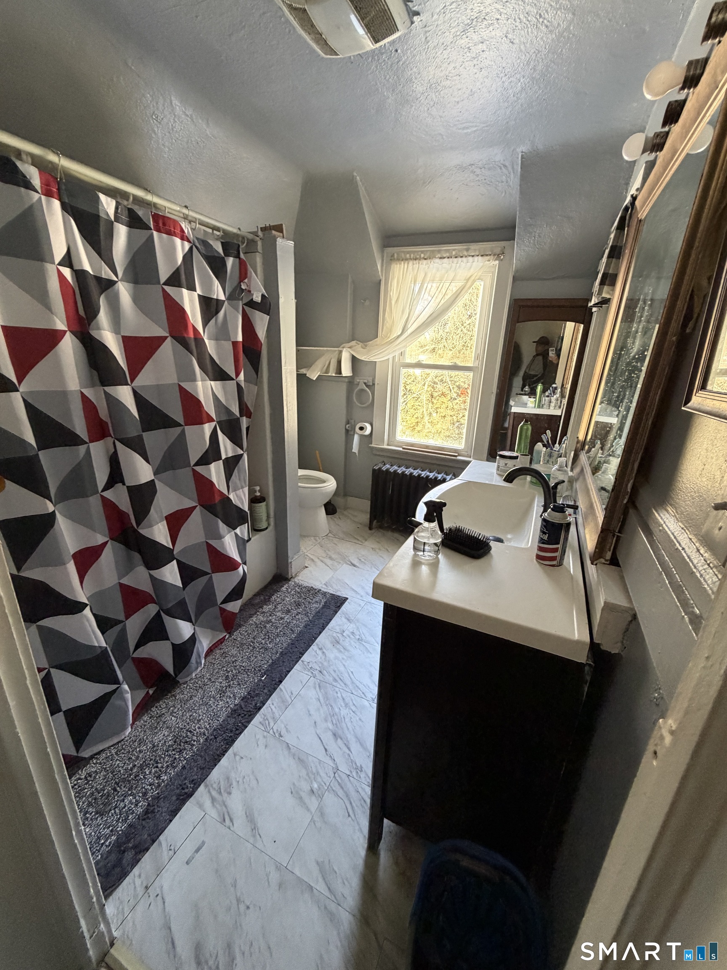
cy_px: 485
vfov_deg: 102.1
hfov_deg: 85.7
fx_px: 392
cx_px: 364
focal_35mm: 14
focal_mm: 2.22
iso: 400
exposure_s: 1/60
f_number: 2.2
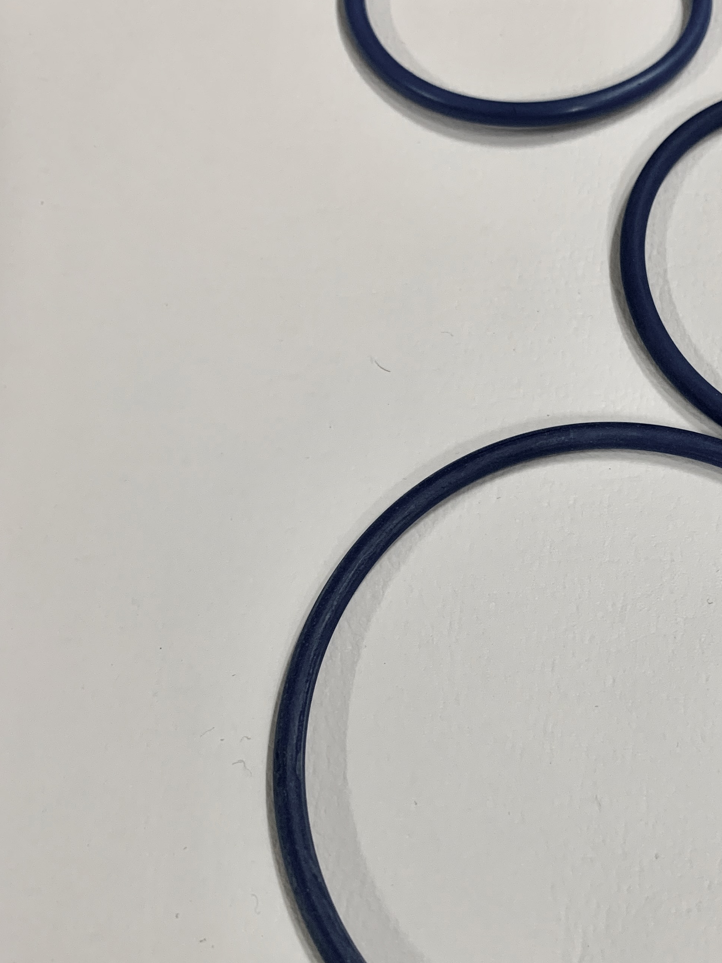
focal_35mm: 41
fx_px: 1140
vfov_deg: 45.5
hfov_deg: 34.4
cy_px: 580
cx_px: 538
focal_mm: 4.25
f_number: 1.8
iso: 100
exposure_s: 1/50
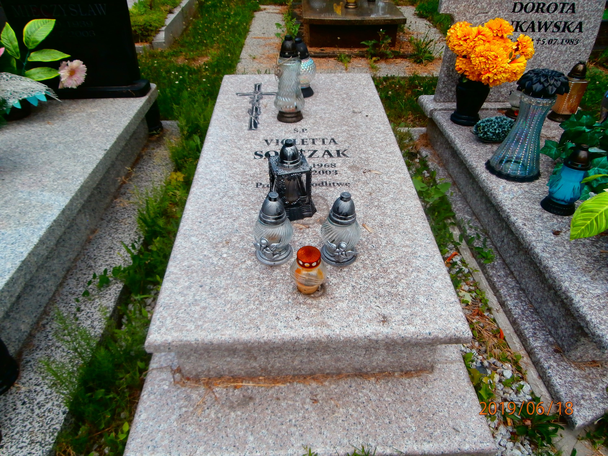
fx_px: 422
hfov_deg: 71.6
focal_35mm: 24
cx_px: 304
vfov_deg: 56.8
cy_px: 228
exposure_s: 1/640
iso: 100
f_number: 3
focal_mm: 4.2
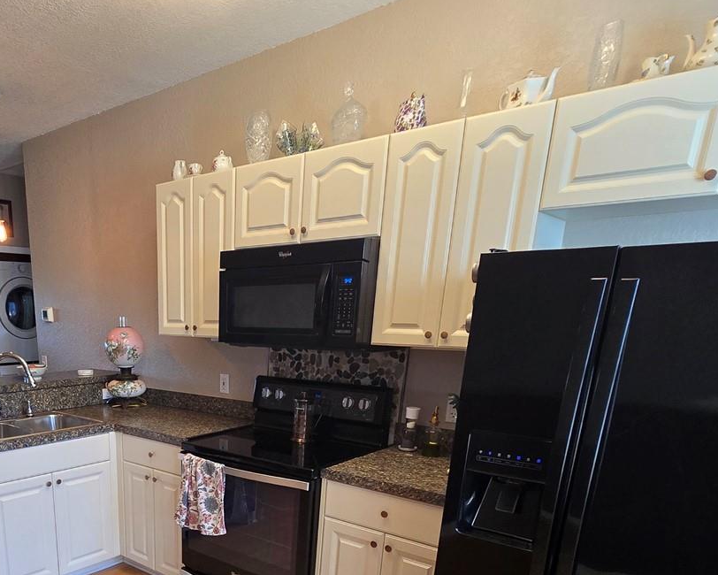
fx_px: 531
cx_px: 198
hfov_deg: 64.8
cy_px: 498
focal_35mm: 25
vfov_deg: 51.4
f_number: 2.2
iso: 100
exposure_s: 1/60
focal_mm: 2.2
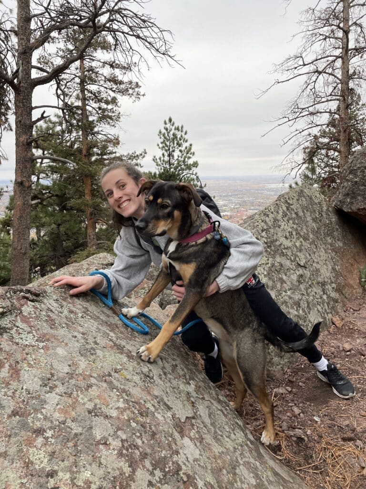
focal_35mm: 26
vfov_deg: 67.3
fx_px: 367
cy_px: 244
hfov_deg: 53.1
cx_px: 183
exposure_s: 1/415
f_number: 1.6
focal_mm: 4.2
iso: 32
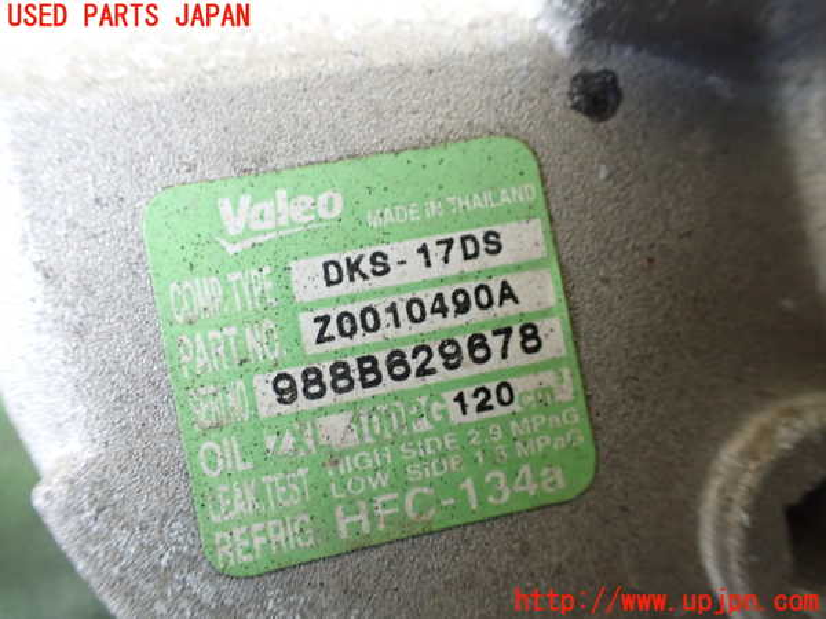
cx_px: 413
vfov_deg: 46.8
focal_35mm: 30
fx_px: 716
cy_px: 310
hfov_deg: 60.0
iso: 800
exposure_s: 1/40
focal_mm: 5.4
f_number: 2.3
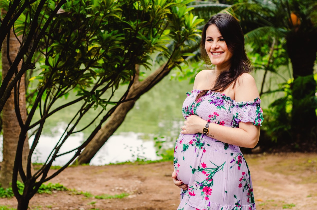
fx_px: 659
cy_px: 105
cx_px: 158
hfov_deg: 27.0
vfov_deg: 18.1
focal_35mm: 75
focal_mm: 50
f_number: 2.8
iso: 160
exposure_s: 1/160
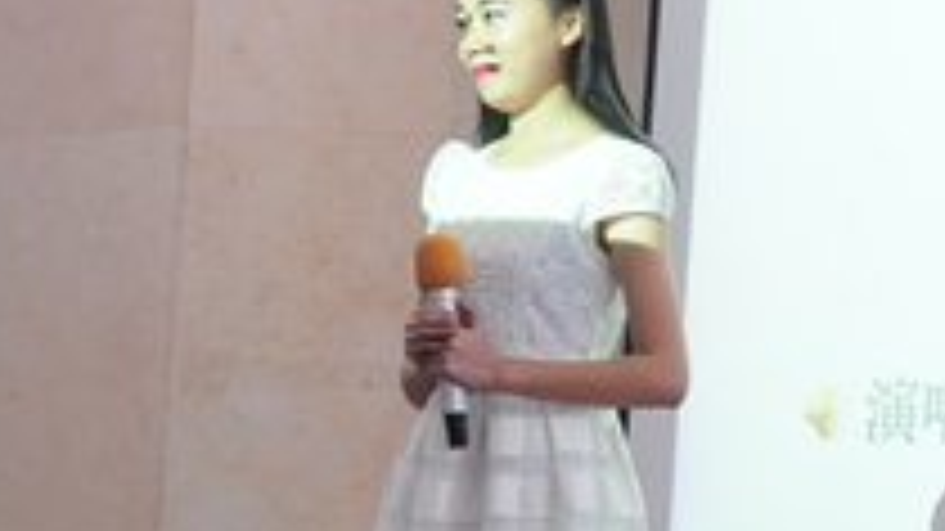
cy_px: 423
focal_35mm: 142
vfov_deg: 8.5
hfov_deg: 14.5
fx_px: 3557
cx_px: 1215
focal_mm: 28
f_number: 2.8
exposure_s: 1/60
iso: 800
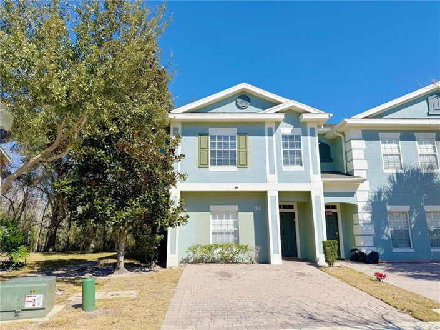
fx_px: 305
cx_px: 220
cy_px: 165
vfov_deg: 56.8
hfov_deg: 71.6
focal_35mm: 24
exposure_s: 1/6410
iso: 80
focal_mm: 6.86
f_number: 1.78
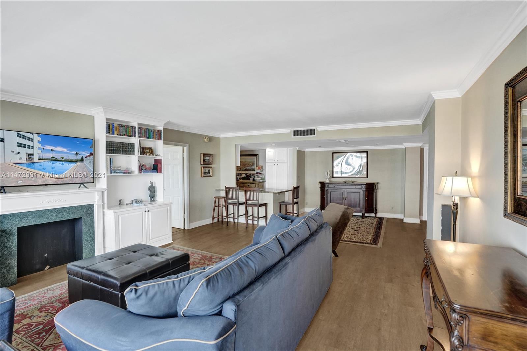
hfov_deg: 96.7
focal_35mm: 16
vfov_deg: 73.7
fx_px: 234
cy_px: 176
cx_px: 264
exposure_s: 1/100
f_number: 6.3
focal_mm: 16
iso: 1600
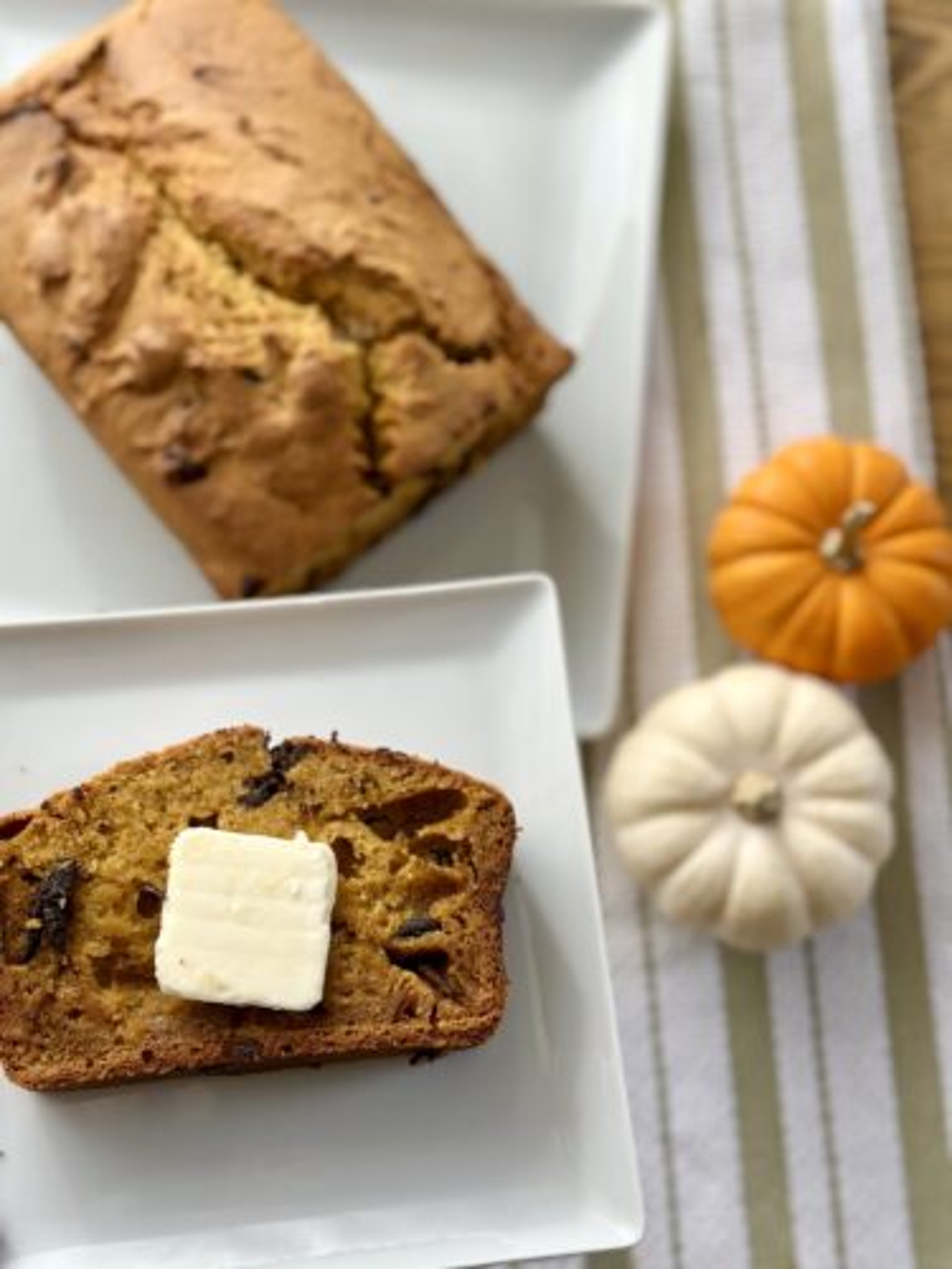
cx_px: 476
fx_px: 1760
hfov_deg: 30.3
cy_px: 634
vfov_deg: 39.7
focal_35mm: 48
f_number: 1.78
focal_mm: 6.86
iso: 80
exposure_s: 1/280
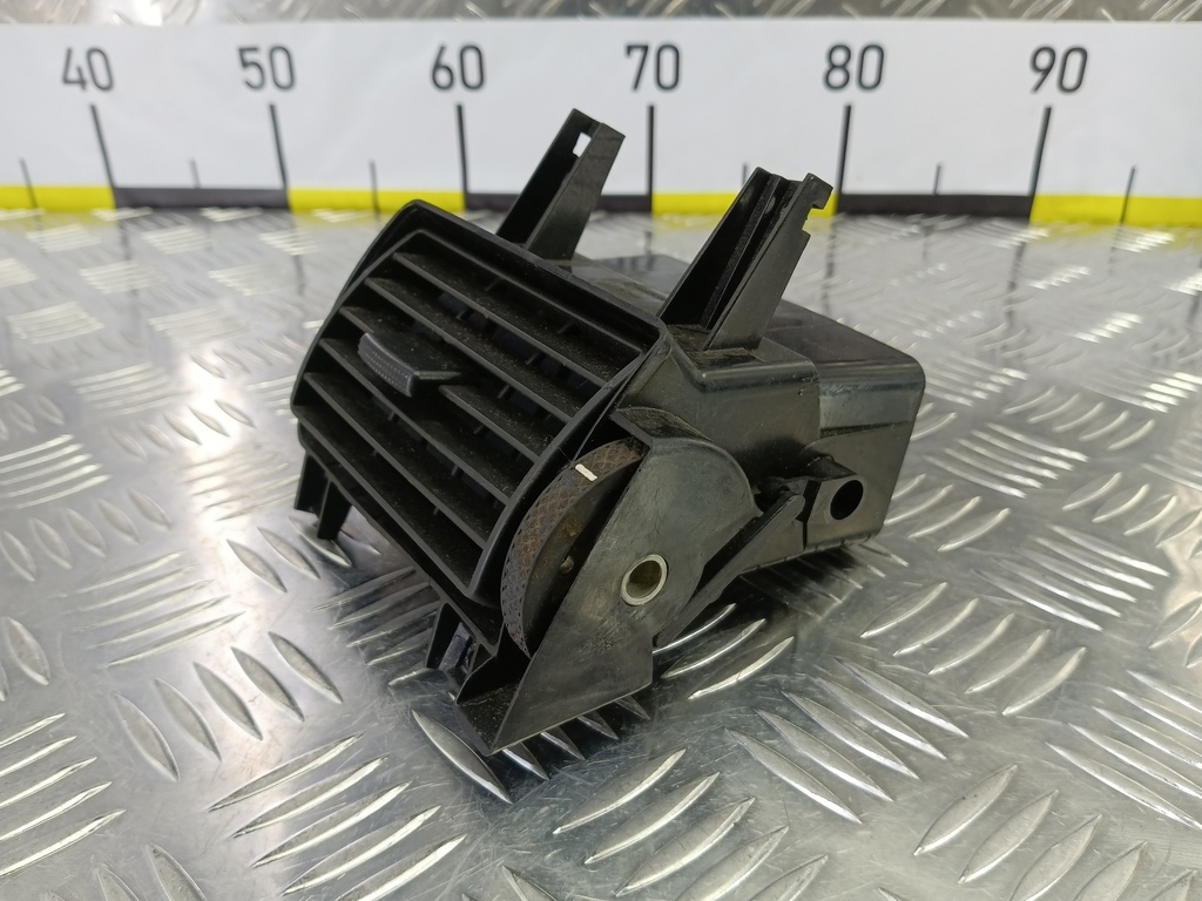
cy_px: 450
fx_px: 799
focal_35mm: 23
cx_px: 601
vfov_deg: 58.9
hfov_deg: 73.9
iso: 173
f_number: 1.6
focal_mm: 4.11
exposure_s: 1/50
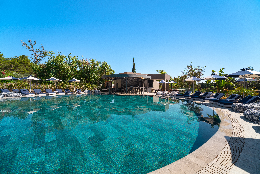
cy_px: 87
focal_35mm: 14
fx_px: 101
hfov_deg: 104.2
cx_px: 130
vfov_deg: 81.2
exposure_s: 1/100
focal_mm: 14
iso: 100
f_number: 8
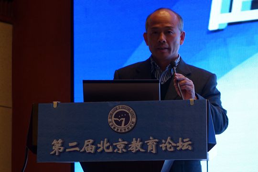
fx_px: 781
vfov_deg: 12.6
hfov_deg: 18.8
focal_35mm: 109
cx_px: 129
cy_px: 86
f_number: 2.8
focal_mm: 40.05
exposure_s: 1/125
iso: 320
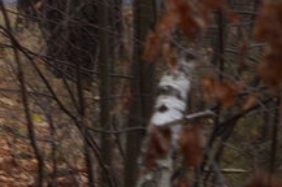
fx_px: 1571
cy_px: -86
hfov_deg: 9.7
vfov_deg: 6.7
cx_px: -235
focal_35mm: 201
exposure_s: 1/160
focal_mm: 35
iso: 200
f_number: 2.8
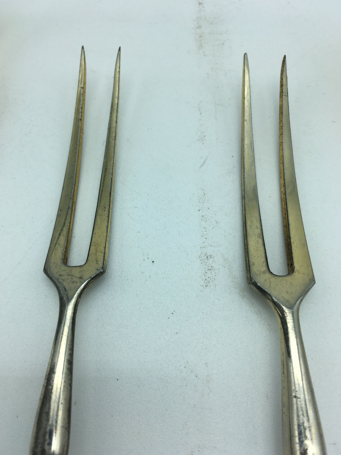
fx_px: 394
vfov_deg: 60.0
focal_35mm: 30
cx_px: 169
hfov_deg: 46.8
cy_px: 230
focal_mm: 4.15
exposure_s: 1/377
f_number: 2.2
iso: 25
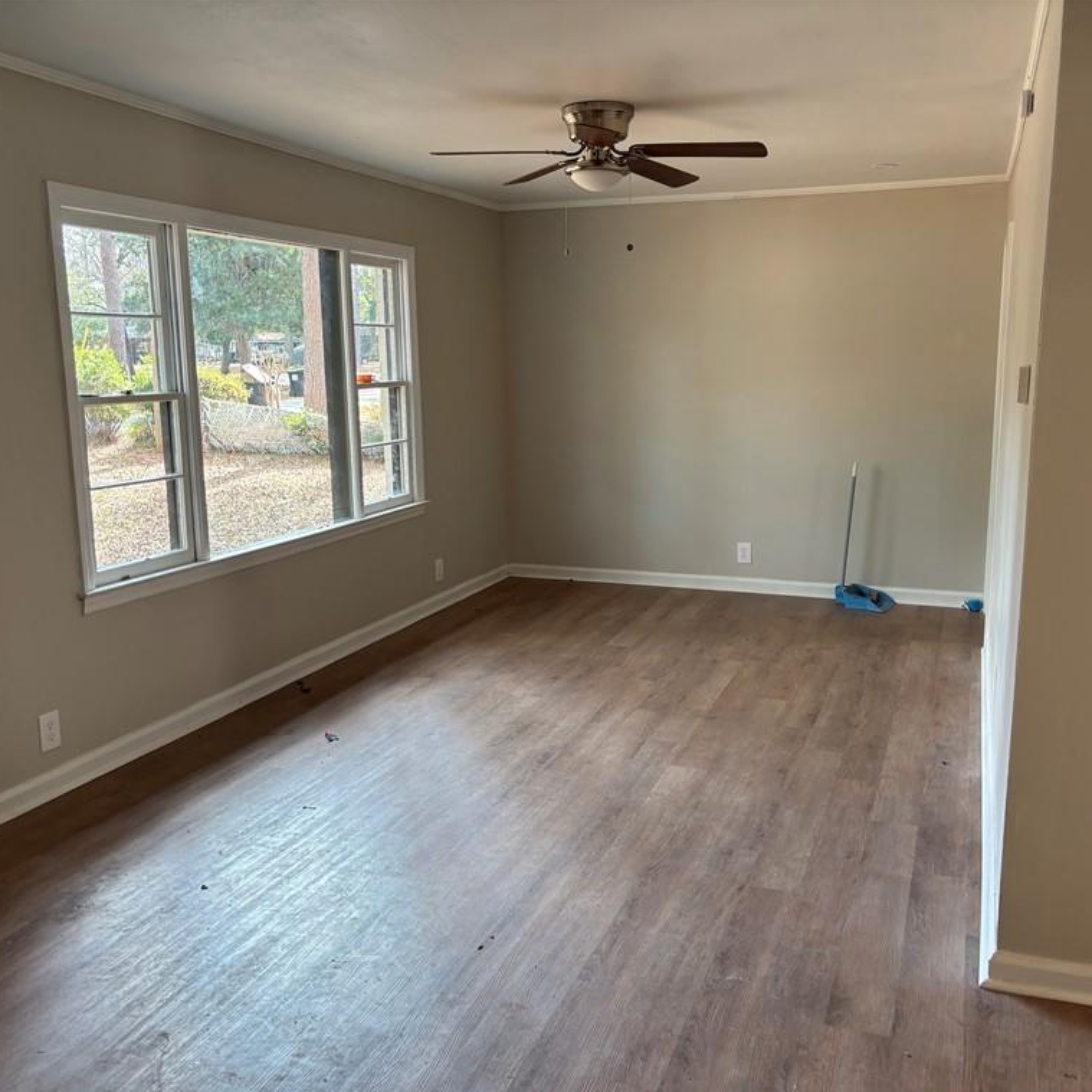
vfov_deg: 52.5
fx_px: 1106
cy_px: 551
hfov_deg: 52.5
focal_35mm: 31
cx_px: 555
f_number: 1.6
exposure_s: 1/120
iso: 80
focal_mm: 5.96
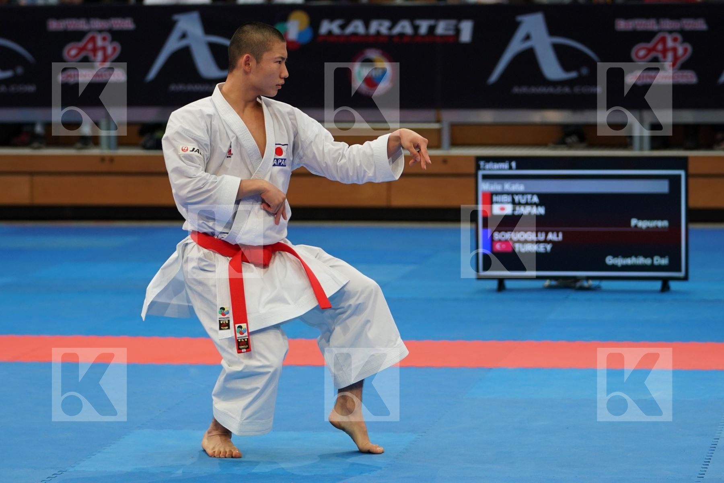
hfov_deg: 13.1
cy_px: 242
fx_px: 3157
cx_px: 362
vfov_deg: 8.7
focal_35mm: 157
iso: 640
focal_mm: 105
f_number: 2.8
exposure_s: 1/400
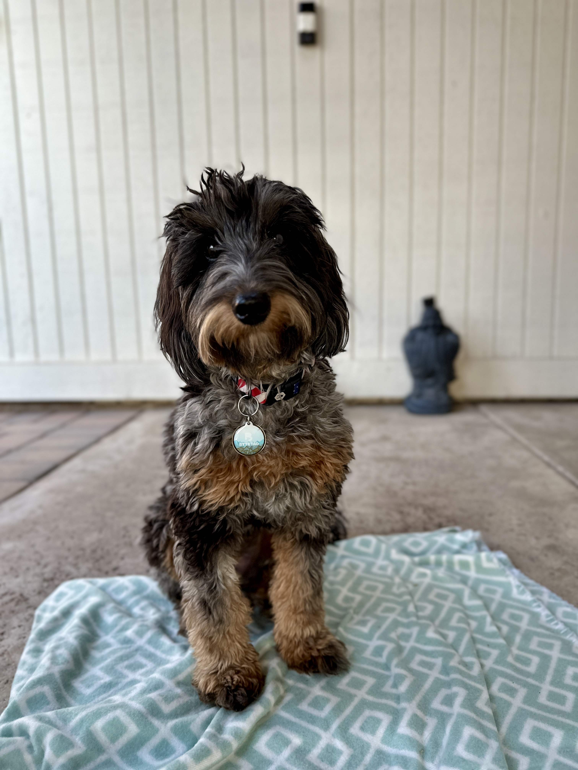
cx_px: 289
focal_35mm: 24
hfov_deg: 56.8
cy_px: 385
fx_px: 534
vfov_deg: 71.6
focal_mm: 6.86
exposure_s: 1/120
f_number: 1.78
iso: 80
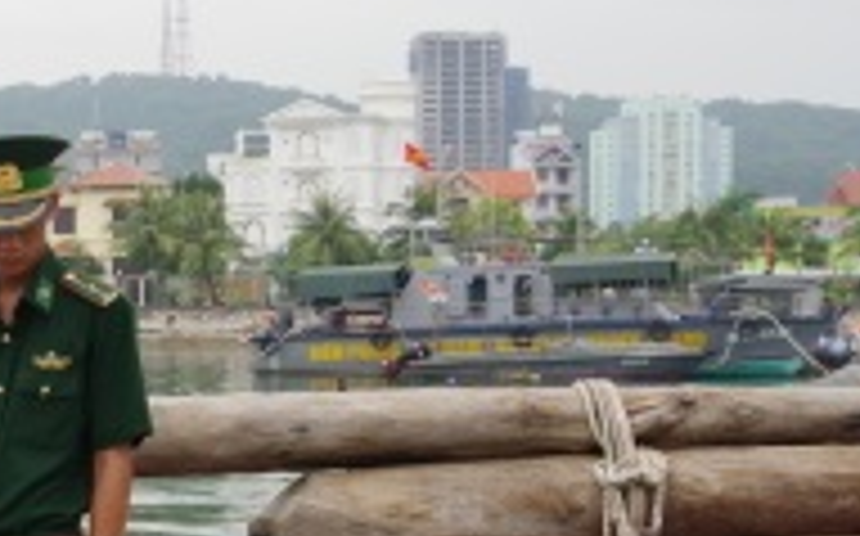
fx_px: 2131
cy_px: 446
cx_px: -203
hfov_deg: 21.1
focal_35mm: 91
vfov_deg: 14.2
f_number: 9
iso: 800
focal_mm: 21
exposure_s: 1/500
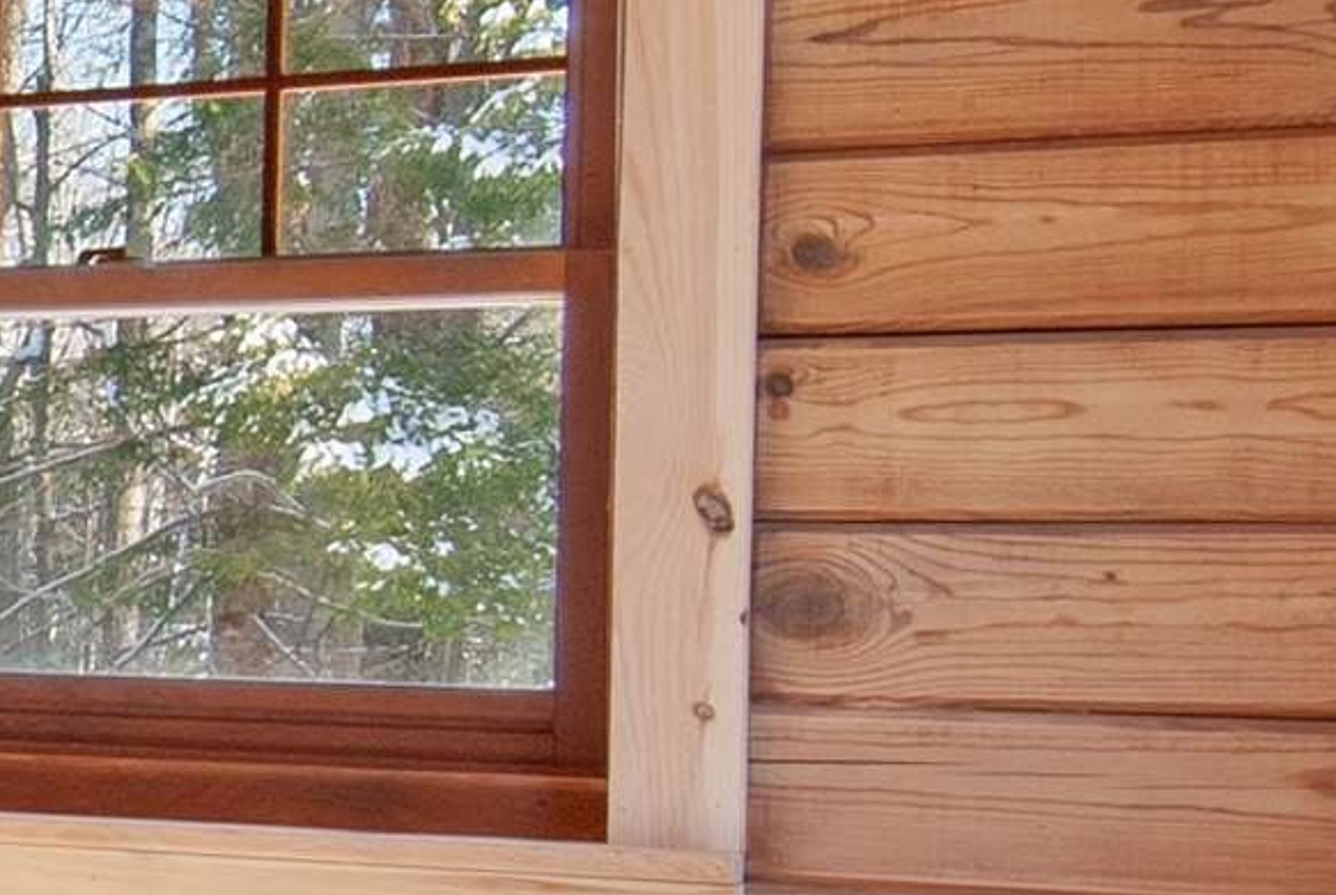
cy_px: 615
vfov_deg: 14.4
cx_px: -900
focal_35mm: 95
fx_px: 3531
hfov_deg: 18.0
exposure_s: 1/4
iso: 200
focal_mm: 12
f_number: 10
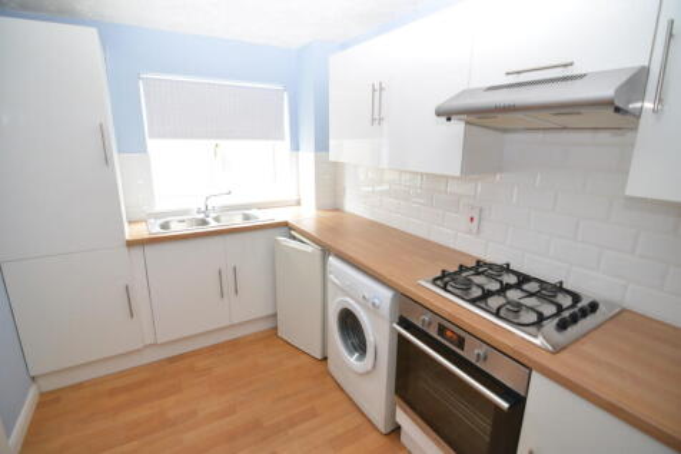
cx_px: 340
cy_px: 227
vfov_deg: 72.0
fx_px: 312
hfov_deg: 95.0
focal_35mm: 16
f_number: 3.2
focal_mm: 11
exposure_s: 1/40
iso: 800
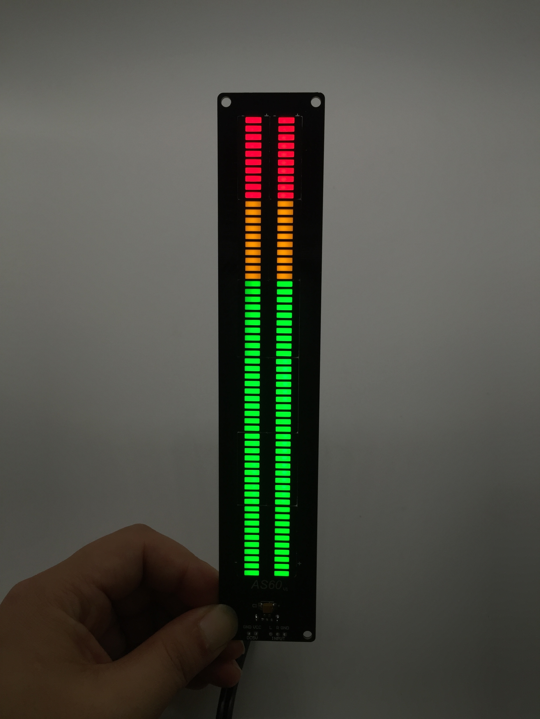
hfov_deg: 48.2
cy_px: 360
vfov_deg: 61.7
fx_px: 603
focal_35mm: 29
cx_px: 270
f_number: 2.2
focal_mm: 4.15
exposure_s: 1/100
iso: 32
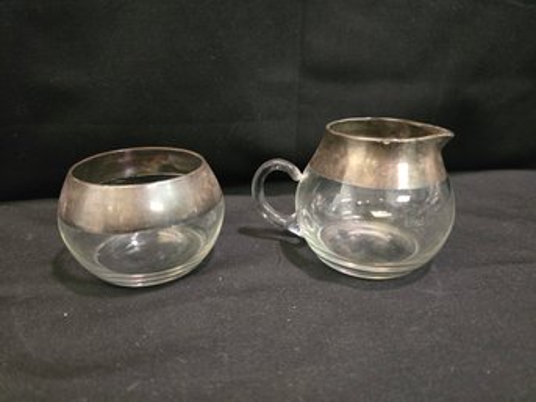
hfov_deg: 73.9
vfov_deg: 58.8
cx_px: 268
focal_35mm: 23
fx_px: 356
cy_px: 201
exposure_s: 1/60
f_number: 1.7
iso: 1600
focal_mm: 6.3
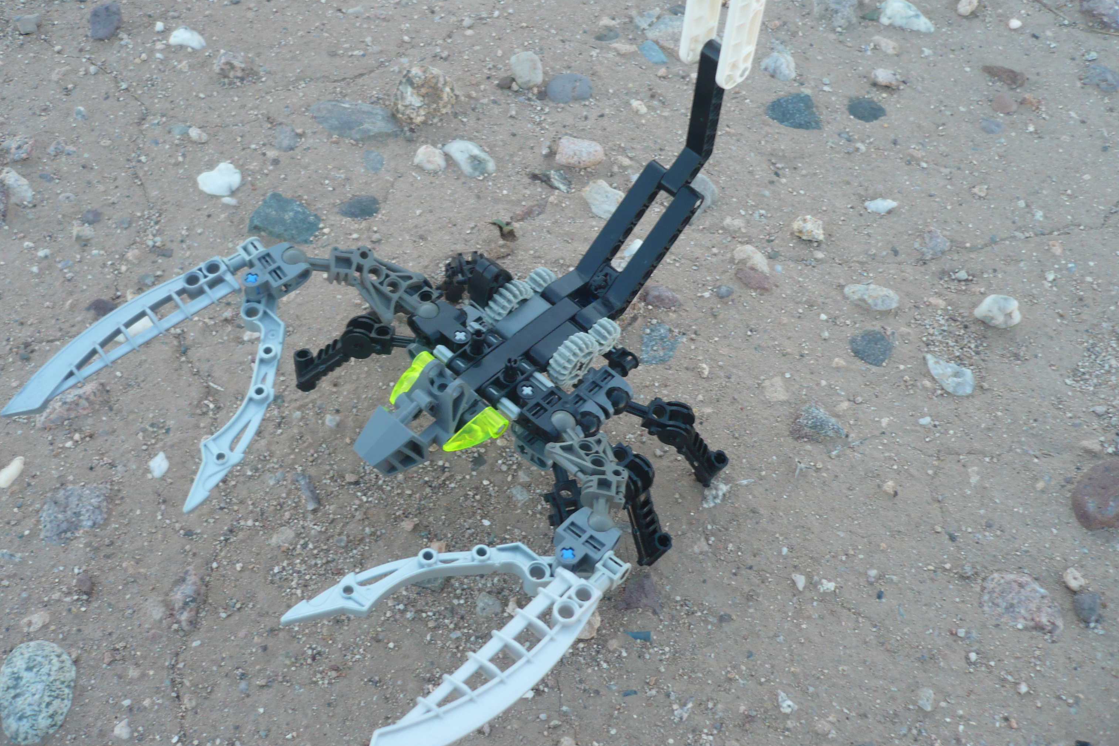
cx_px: 551
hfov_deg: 51.9
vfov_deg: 35.9
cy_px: 330
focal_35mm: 37
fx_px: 1150
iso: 100
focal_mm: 5.8
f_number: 2.8
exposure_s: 1/125
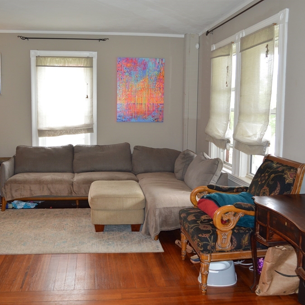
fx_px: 349
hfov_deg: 47.1
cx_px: 134
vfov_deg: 47.2
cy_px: 154
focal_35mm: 35
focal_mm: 18
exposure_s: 1/60
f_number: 4
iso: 400
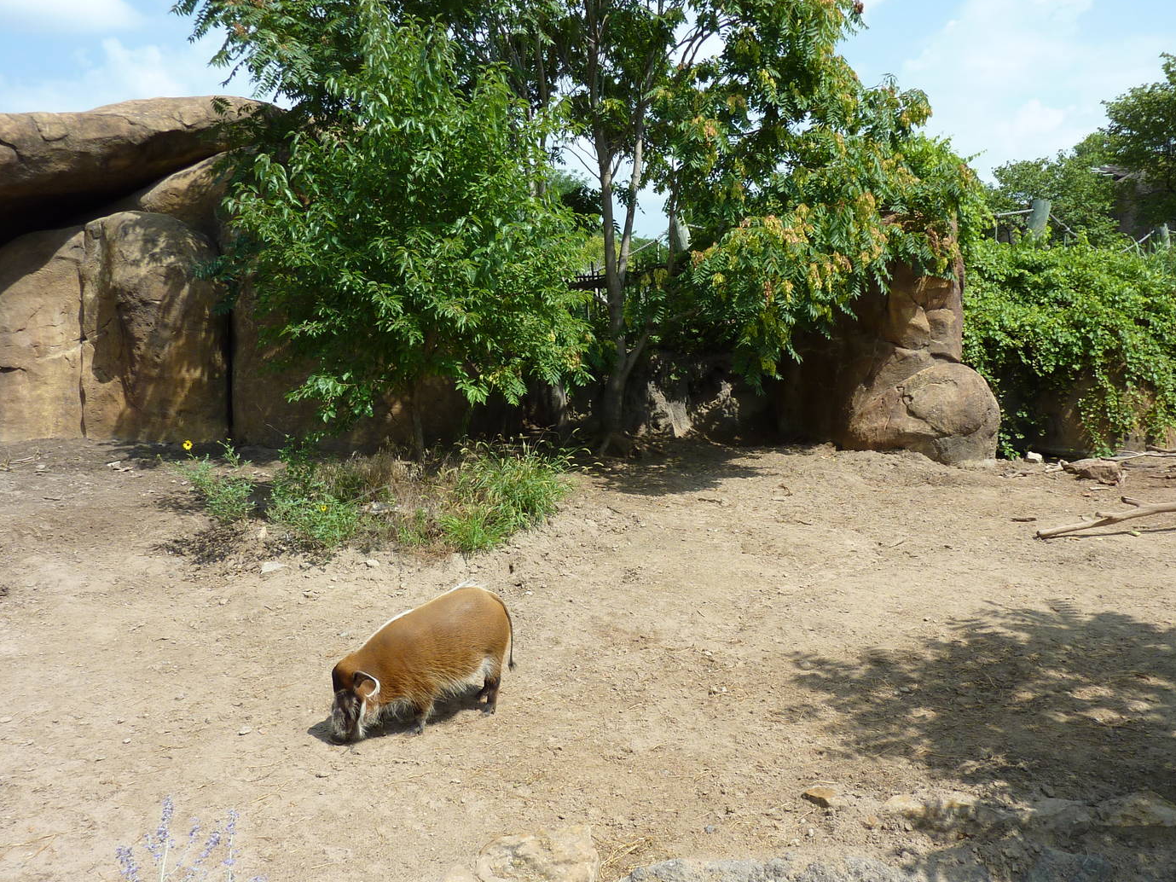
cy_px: 479
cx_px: 612
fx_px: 985
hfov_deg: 61.6
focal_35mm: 29
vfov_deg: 48.2
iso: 80
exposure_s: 1/500
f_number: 3.5
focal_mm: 4.1
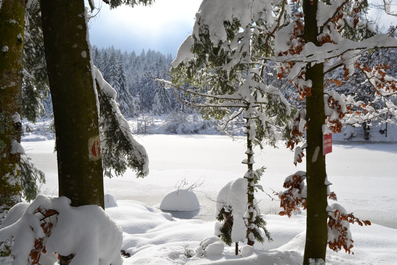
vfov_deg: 38.4
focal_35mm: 34
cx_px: 198
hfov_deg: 55.1
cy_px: 132
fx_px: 380
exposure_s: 1/500
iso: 100
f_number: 8
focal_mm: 23
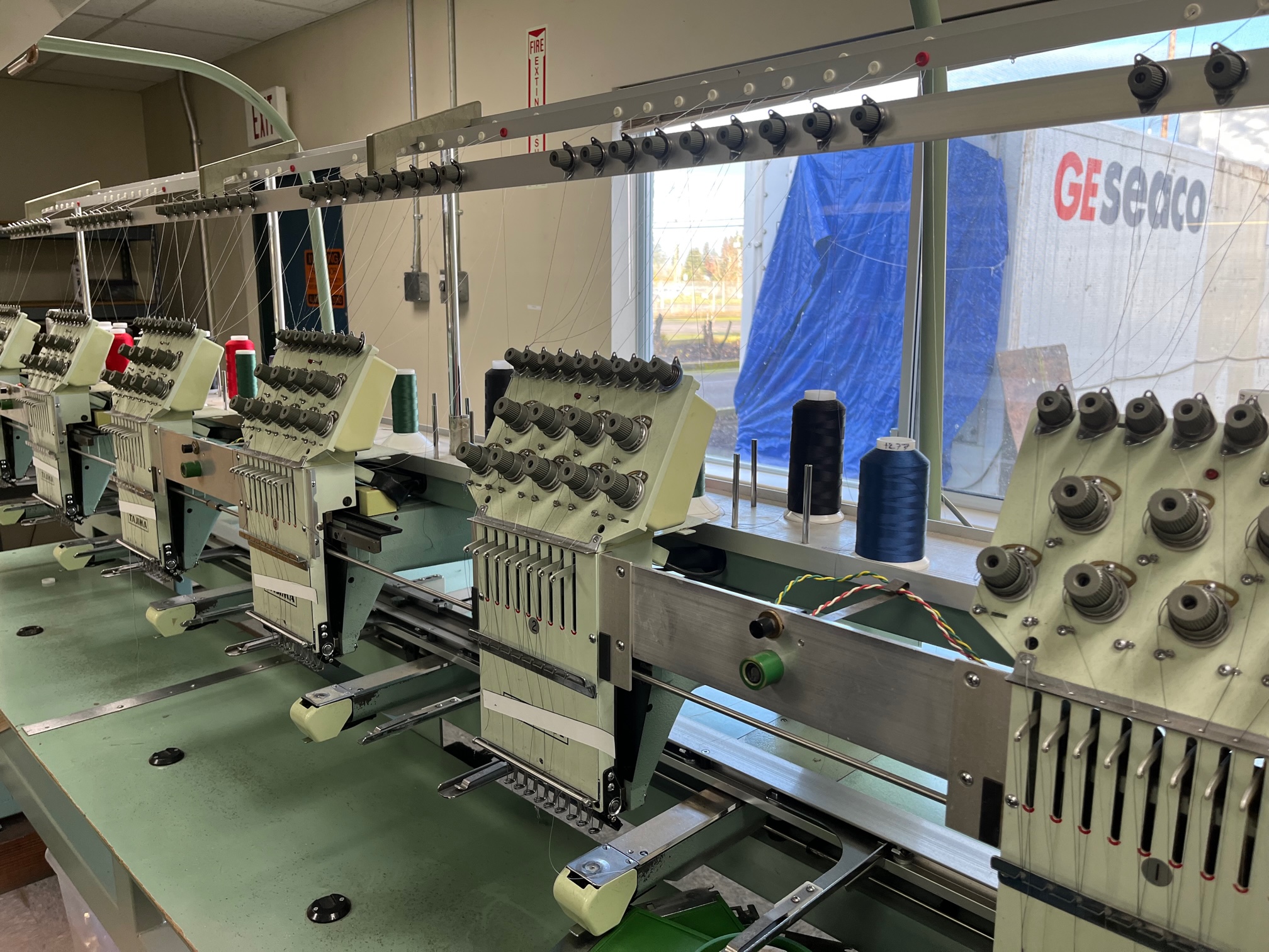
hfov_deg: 67.3
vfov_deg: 53.1
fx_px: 953
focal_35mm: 26
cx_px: 634
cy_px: 476
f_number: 1.6
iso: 64
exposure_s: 1/120
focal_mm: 5.1
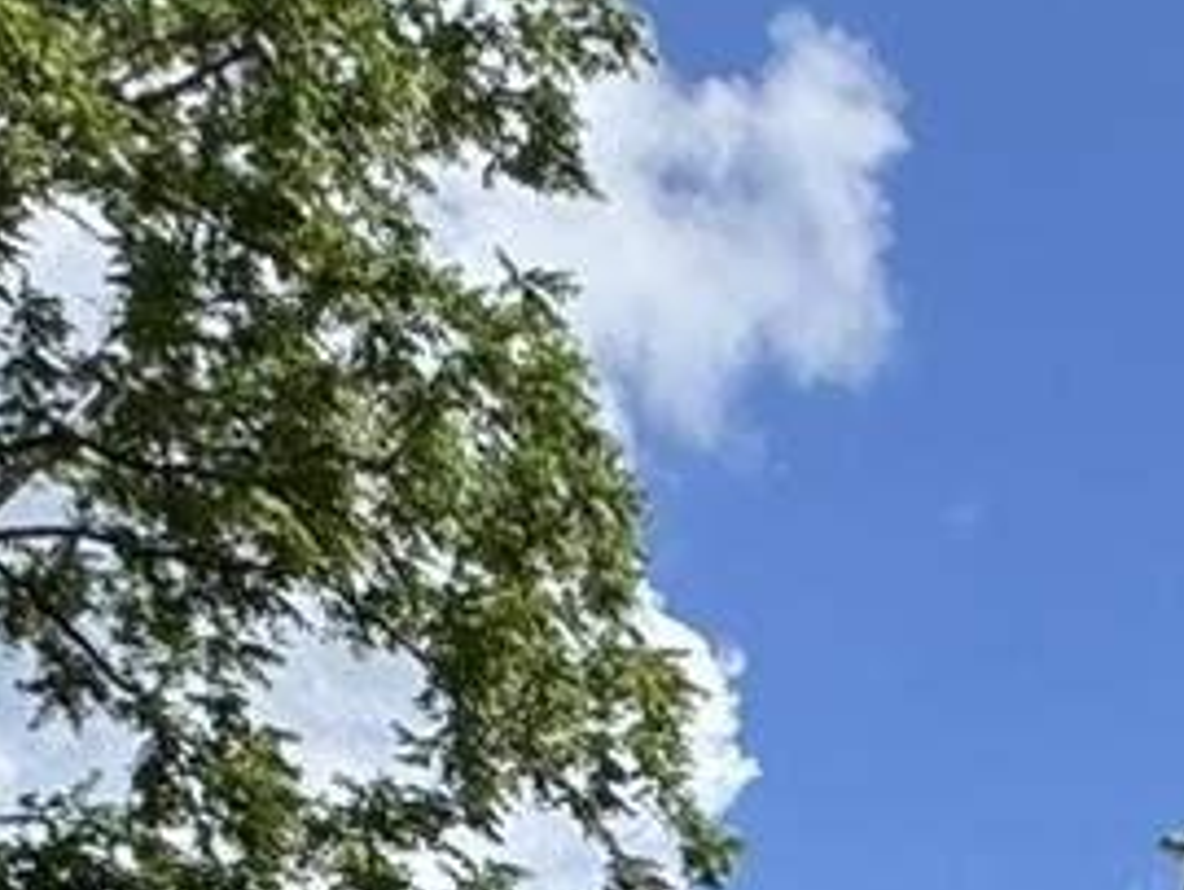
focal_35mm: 106
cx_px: 2096
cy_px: 2468
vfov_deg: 10.7
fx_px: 3629
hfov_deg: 15.9
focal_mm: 2.22
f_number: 2.2
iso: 50
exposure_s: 1/1160
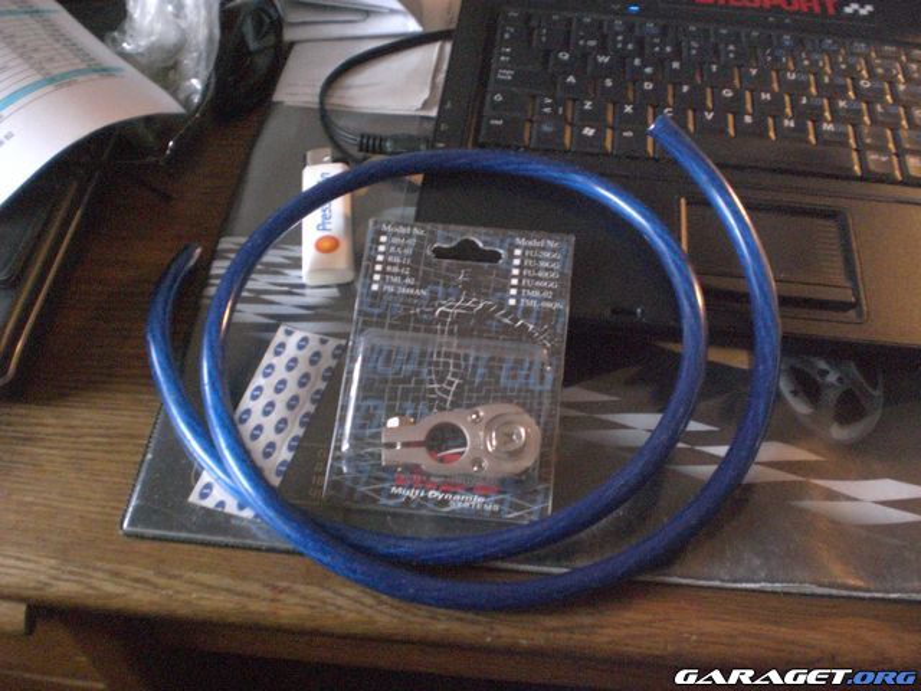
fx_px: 1011
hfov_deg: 49.0
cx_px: 460
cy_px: 346
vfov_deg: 37.7
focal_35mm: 38
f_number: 3.1
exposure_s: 1/15
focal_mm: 6.3
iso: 800
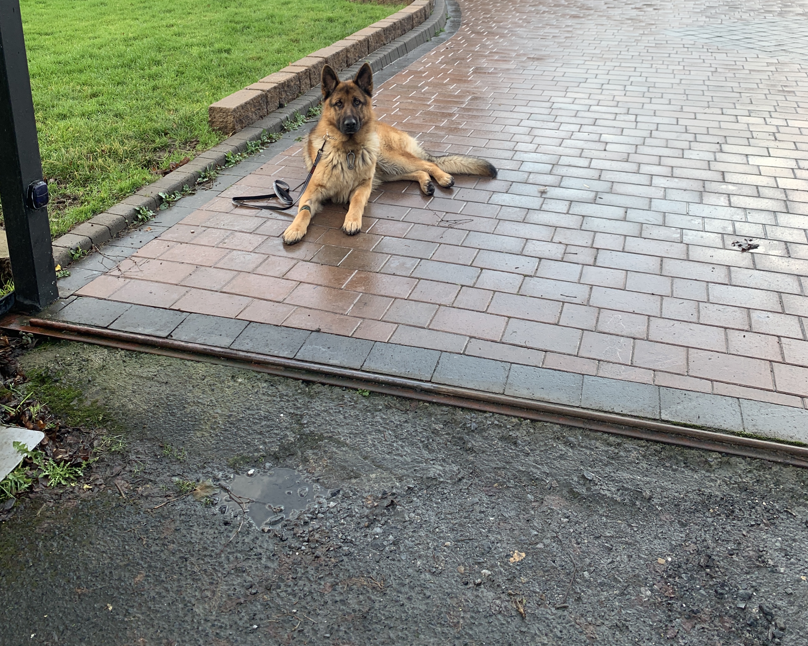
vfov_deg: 41.3
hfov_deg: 52.8
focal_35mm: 34
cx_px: 404
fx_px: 813
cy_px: 121
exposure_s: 1/256
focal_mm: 4.25
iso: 25
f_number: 1.8
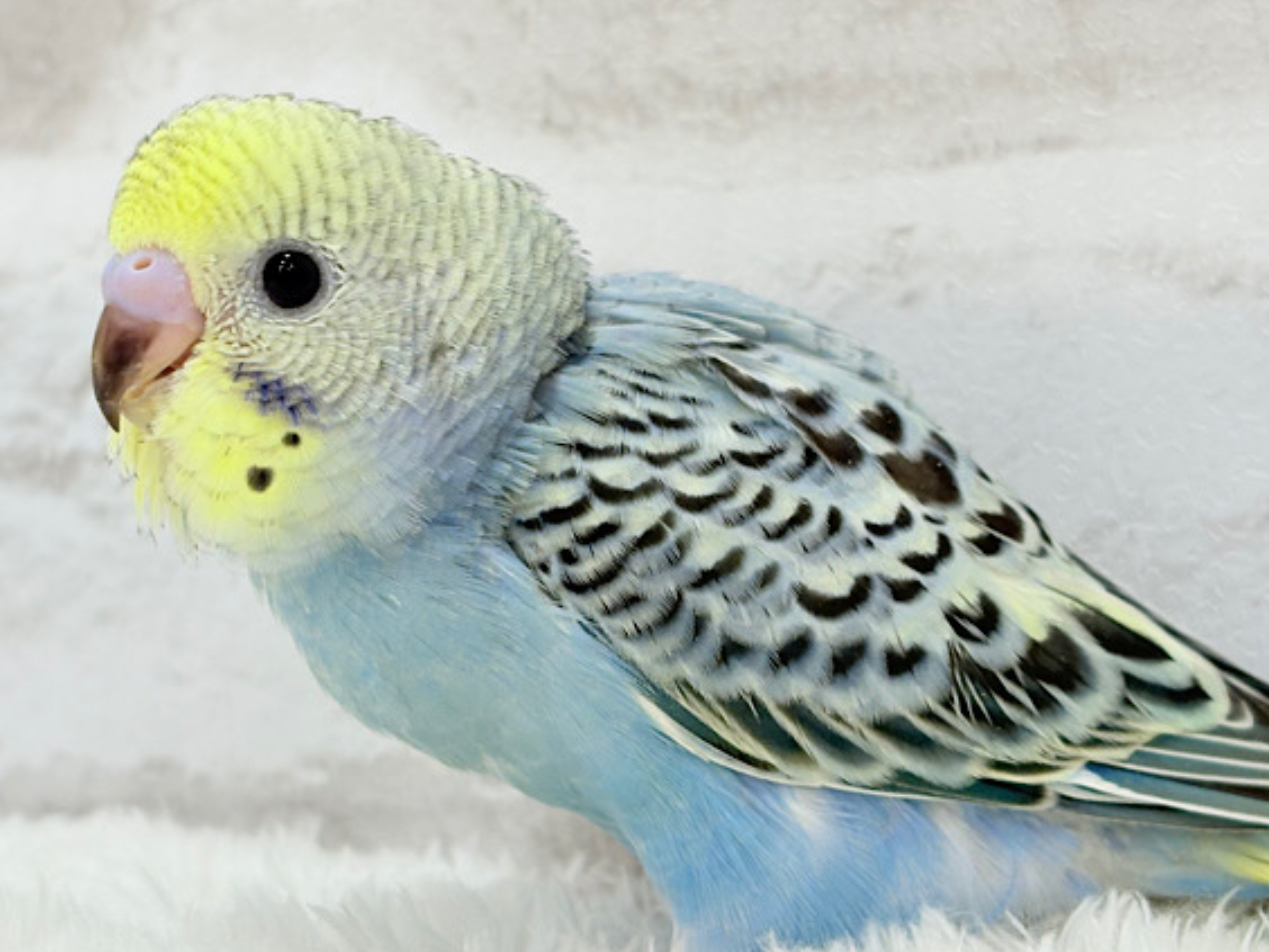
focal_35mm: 59
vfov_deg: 24.8
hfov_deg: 32.7
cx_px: 648
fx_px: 2163
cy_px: 506
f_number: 1.6
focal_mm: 5.96
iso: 50
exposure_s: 1/50
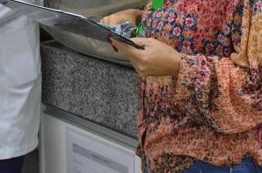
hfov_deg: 16.9
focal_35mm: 121
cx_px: 102
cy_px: -42
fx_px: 878
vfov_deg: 11.0
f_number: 7.1
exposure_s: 1/80
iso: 6400
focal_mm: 30
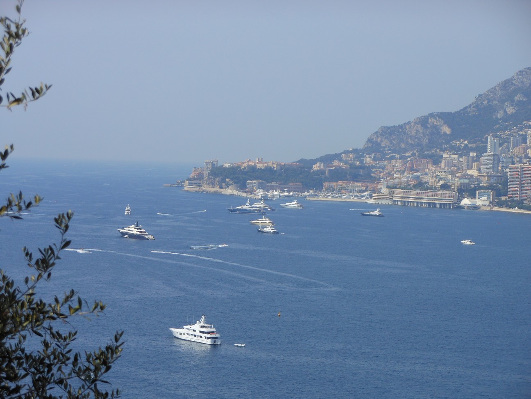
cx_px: 266
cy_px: 200
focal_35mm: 111
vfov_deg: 13.3
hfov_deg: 17.7
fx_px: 1703
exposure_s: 1/800
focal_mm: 19.7
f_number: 4.8
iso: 80
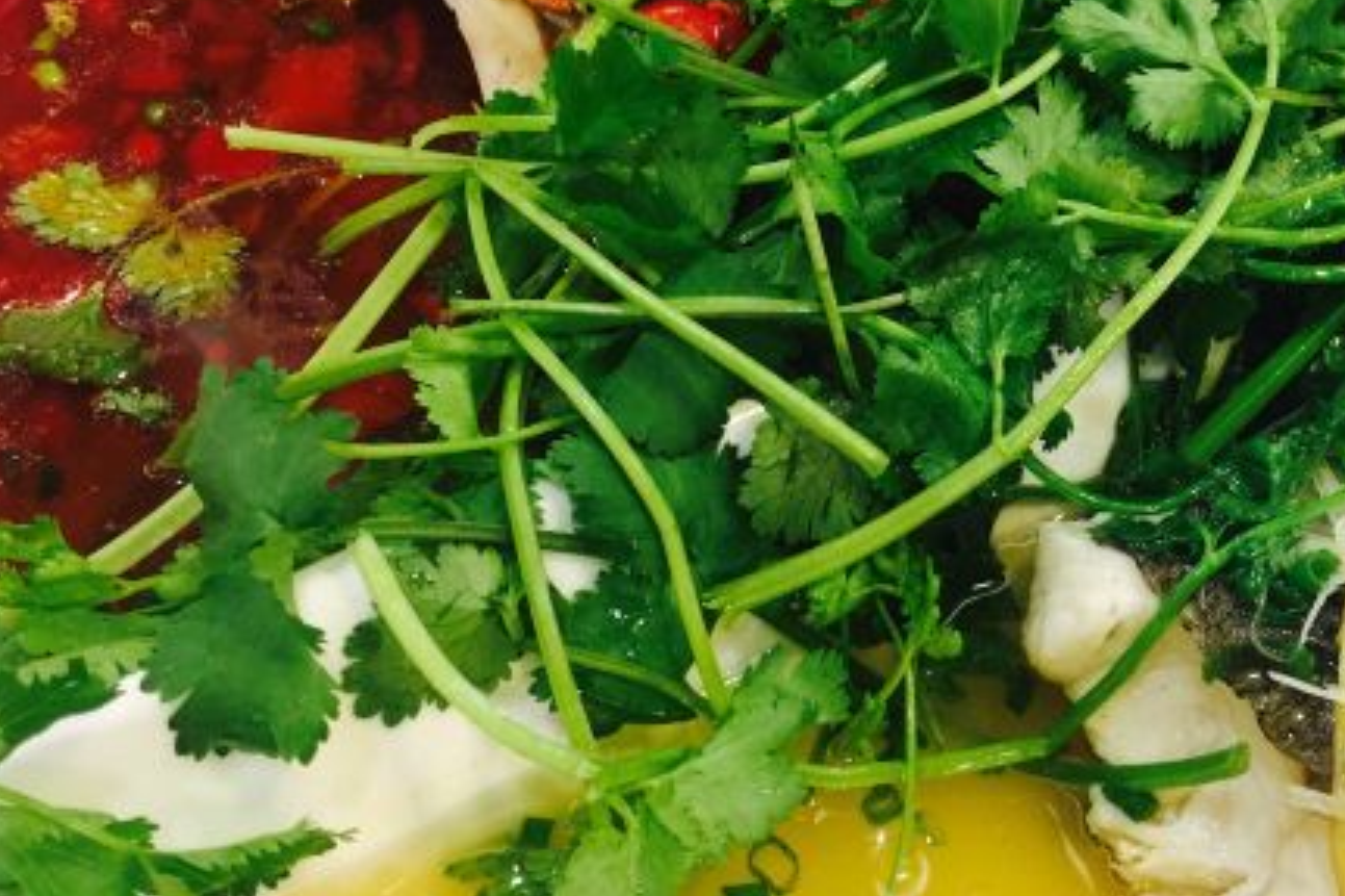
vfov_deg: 27.5
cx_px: 921
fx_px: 1830
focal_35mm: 49
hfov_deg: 39.8
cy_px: 370
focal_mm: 4.15
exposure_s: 1/17
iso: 50
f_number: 2.2
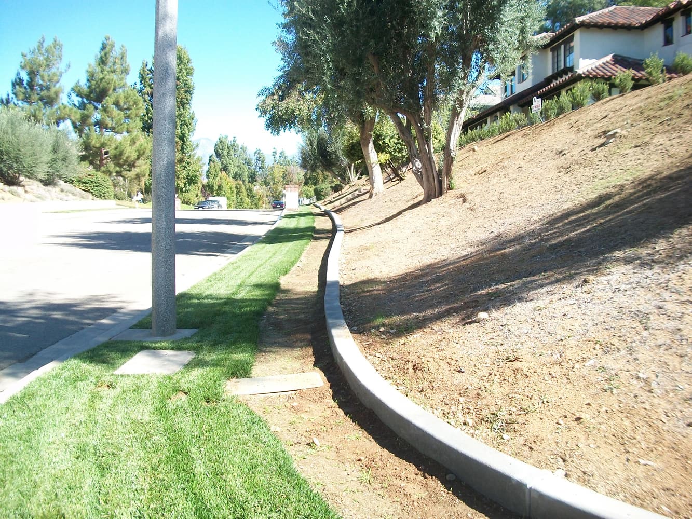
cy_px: 260
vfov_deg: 44.2
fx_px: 640
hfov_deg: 56.8
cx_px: 346
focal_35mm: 32
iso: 80
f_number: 2.9
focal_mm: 5.7
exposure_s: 1/400
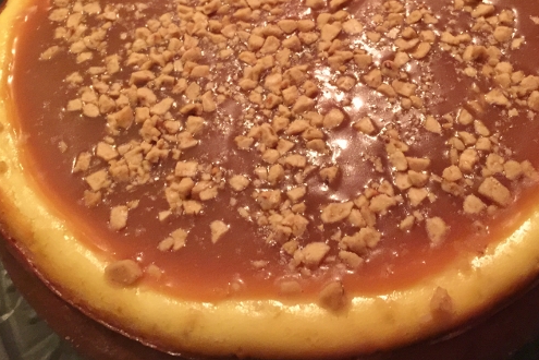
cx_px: 280
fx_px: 584
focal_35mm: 39
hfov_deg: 49.5
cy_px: 108
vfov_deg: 33.8
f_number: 2.2
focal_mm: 4.15
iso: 200
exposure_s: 1/4
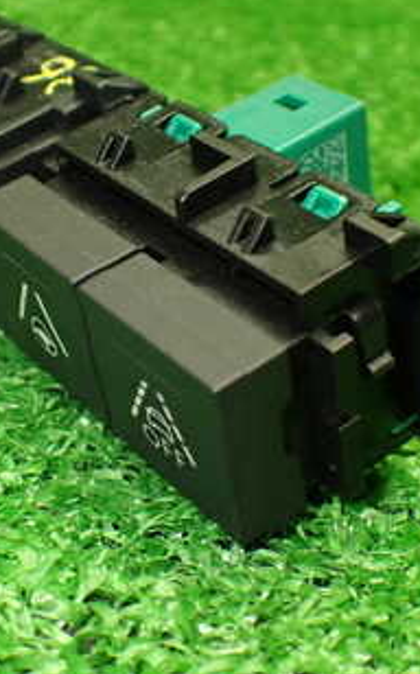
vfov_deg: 32.9
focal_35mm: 62
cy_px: 289
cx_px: 120
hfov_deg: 20.8
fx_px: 1138
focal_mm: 5.4
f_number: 2.3
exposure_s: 1/125
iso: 640
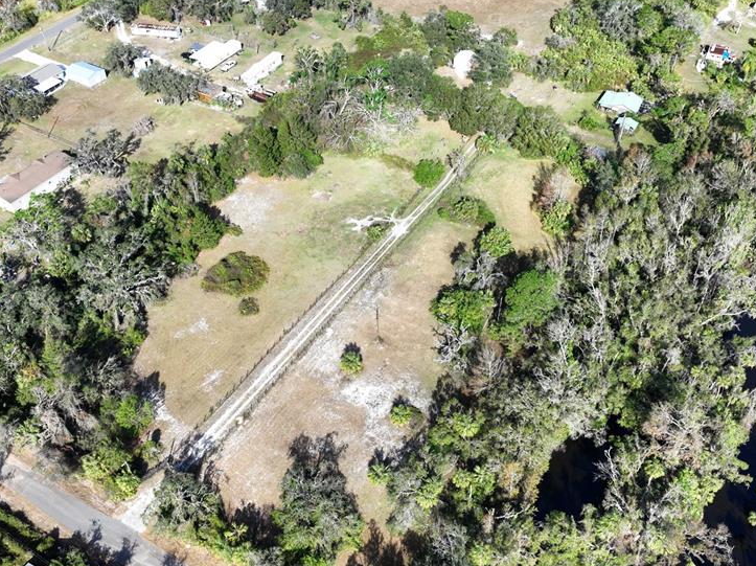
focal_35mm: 34
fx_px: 742
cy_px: 339
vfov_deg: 41.5
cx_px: 366
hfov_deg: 54.0
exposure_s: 1/320
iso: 200
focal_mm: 12.29
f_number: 3.5
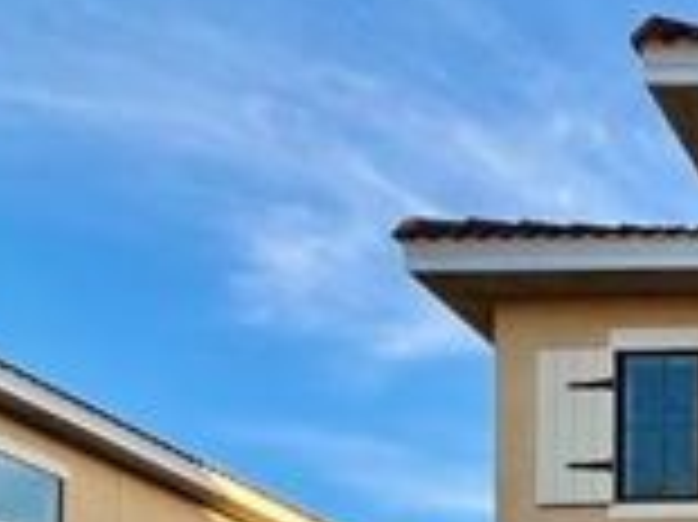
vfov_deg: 19.5
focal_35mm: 59
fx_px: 1189
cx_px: 1169
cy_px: 900
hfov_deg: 22.9
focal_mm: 1.57
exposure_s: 1/241
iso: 32
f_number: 1.8
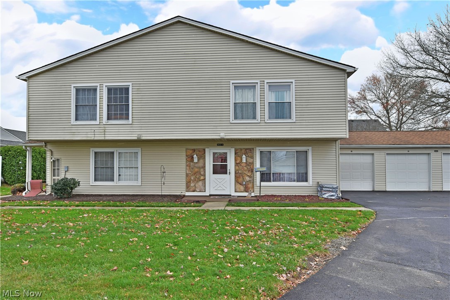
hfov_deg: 81.2
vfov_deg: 59.5
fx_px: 262
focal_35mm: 21
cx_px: 225
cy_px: 150
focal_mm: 14
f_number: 4.5
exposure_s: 1/200
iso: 200
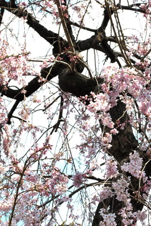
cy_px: 239
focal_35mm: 135
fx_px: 847
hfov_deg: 10.1
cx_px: -11
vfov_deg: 14.9
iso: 100
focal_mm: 38
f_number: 9
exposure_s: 1/125
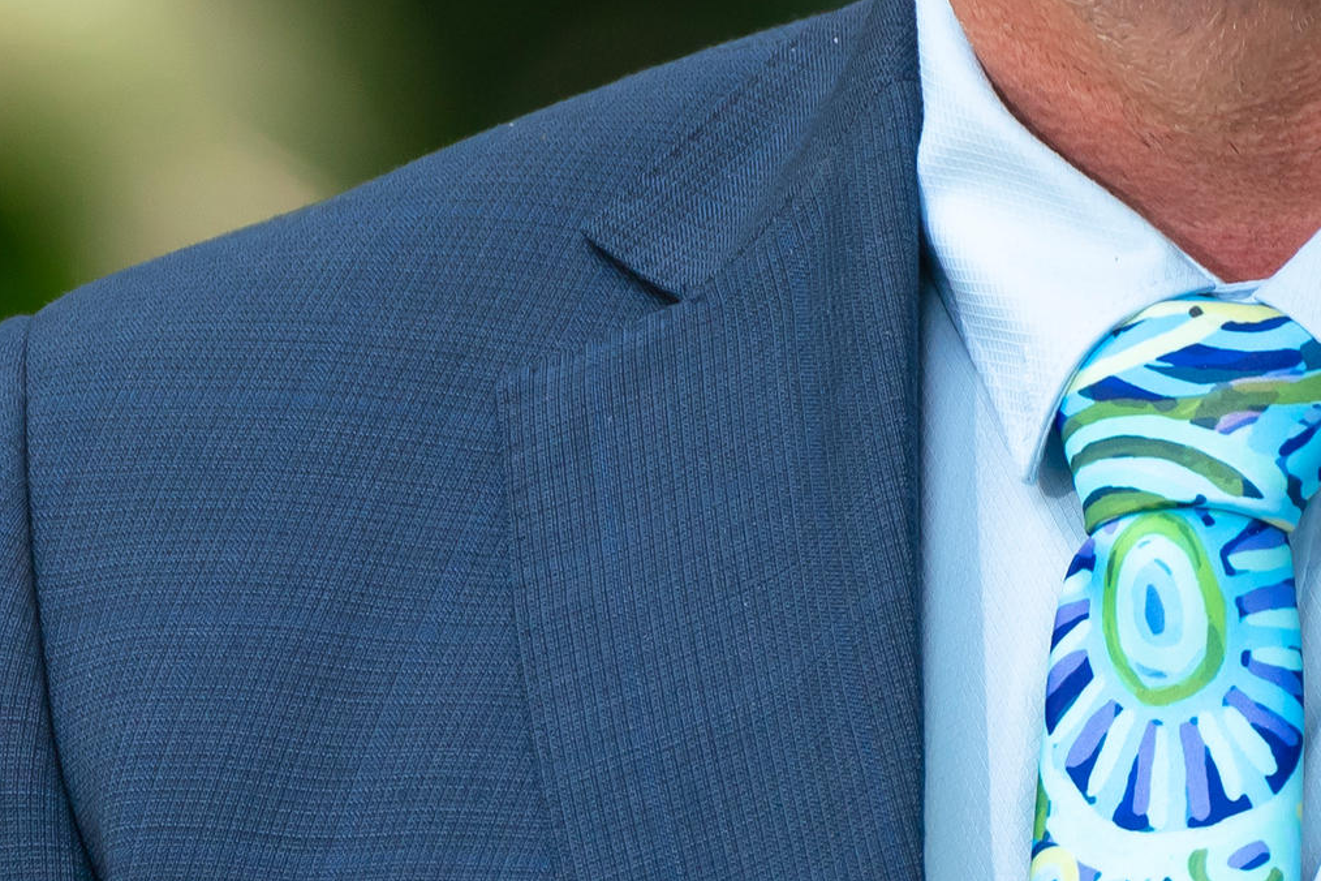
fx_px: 72356
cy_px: 304
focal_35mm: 1972
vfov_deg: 0.7
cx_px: 857
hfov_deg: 1.0
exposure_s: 1/200
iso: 500
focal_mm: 400
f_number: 5.6
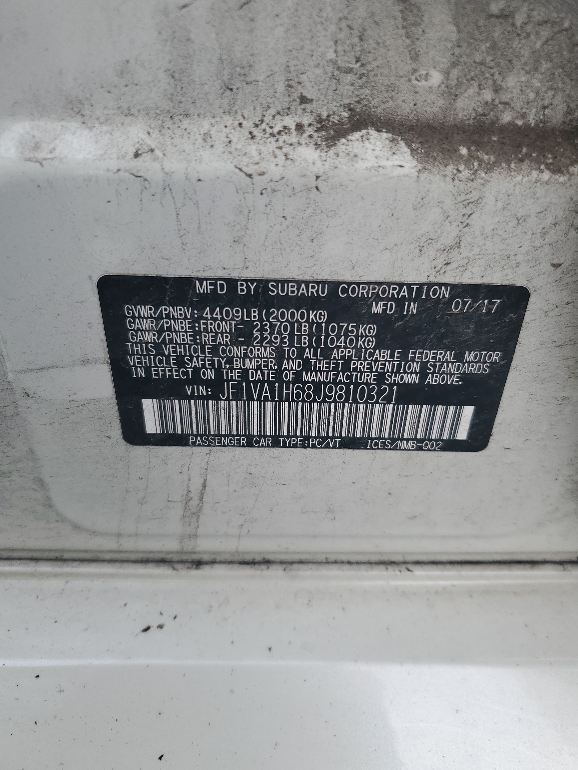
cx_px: 289
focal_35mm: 26
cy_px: 385
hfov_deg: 53.1
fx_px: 579
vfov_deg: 67.3
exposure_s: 1/588
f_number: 1.5
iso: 50
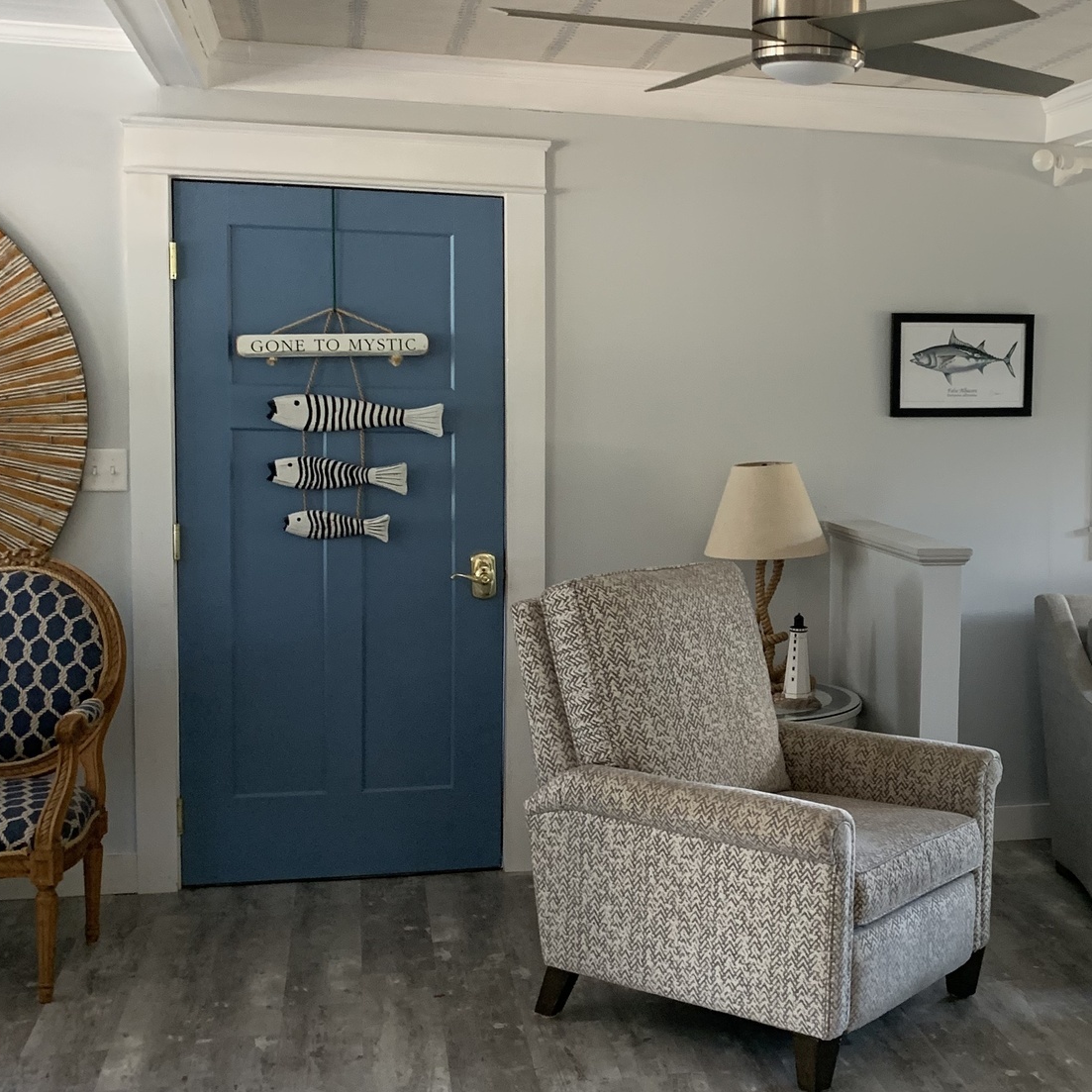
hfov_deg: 34.6
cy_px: 523
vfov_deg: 35.4
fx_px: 1713
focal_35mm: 48
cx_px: 825
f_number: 1.8
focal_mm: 4.25
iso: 160
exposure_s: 1/60
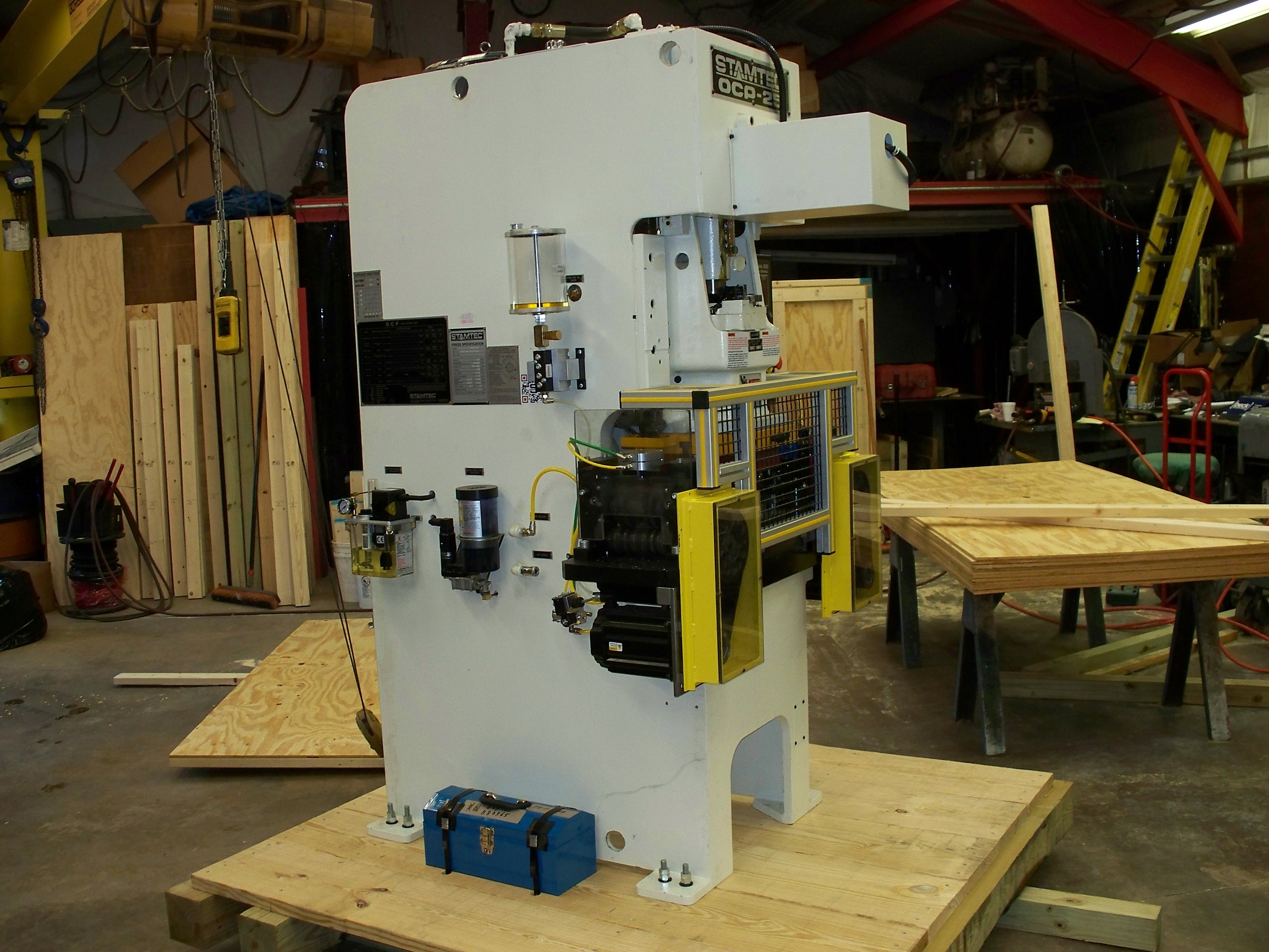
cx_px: 634
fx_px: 1320
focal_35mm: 36
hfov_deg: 51.4
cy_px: 476
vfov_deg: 39.7
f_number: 2.8
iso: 200
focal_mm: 7.54
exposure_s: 1/60
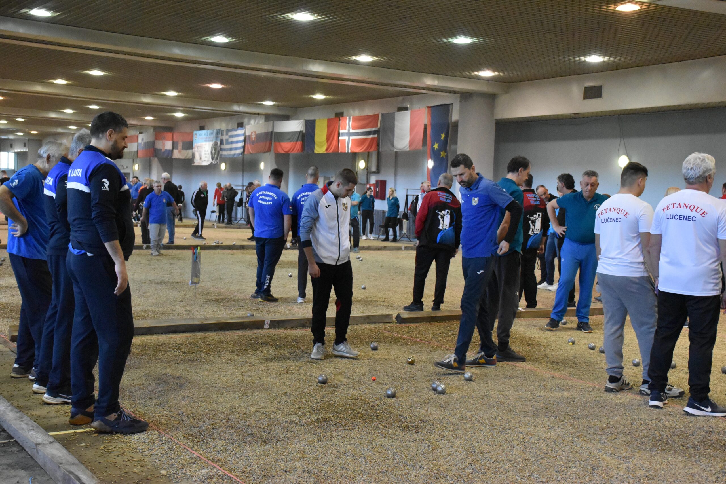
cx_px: 363
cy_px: 242
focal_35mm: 48
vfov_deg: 28.1
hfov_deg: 41.1
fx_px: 968
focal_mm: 32
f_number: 5.6
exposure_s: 1/125
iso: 5000
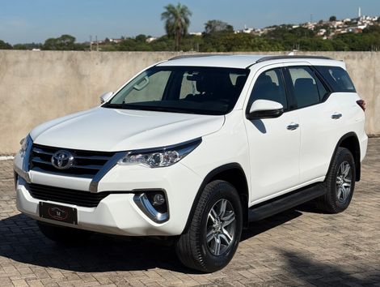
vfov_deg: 30.3
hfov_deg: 39.6
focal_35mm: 48
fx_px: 528
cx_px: 190
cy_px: 144
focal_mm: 6.76
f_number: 1.78
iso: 64
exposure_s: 1/11364
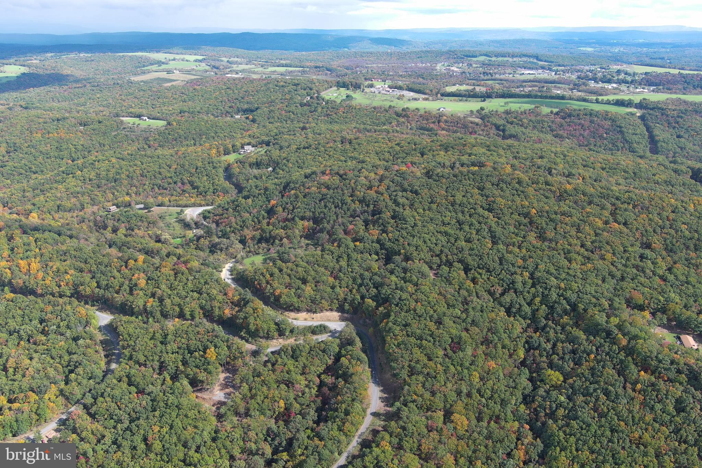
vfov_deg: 45.0
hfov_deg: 63.7
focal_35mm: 29
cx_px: 351
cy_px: 234
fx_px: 565
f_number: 2.8
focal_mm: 10.57
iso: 100
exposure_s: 1/501
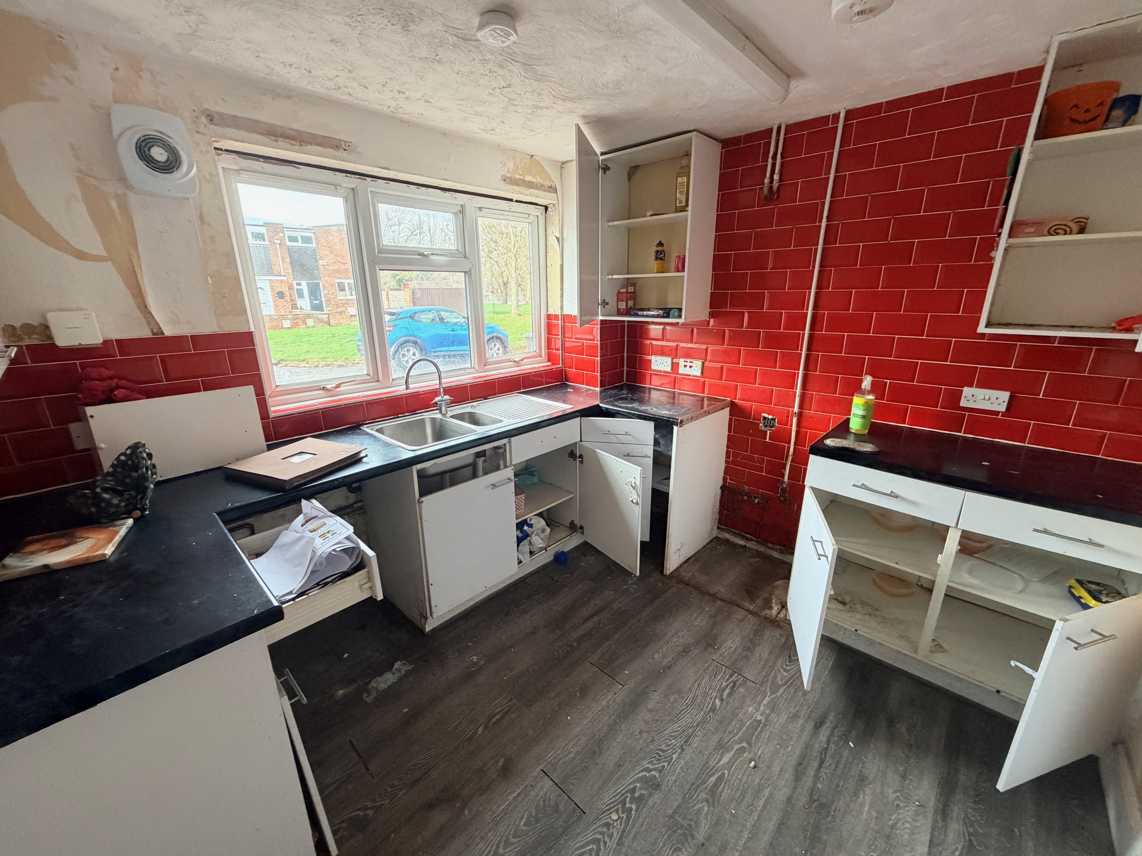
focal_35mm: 14
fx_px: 462
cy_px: 428
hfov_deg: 102.1
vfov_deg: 85.7
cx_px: 571
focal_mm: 2.22
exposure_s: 1/60
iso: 320
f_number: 2.2
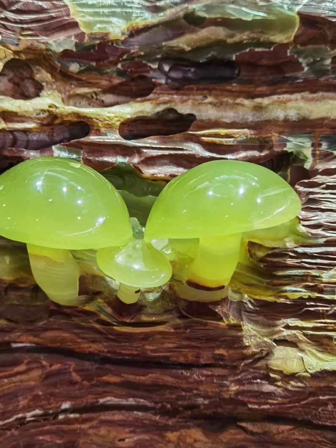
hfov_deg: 29.7
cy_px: 203
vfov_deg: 38.9
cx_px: 153
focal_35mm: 49
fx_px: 634
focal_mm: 6.71
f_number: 1.9
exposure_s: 1/54.4
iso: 50
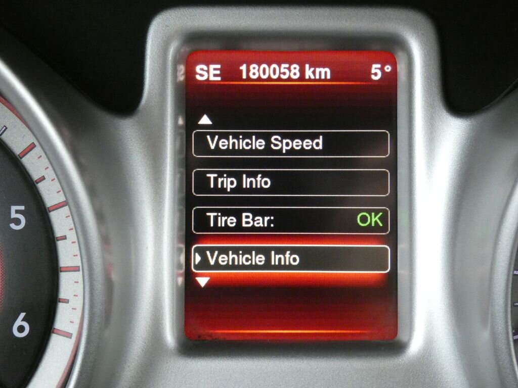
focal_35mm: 76
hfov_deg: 25.7
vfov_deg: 19.4
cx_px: 259
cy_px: 194
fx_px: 1137
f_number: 5.6
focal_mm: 13.7
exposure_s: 1/80
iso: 1600
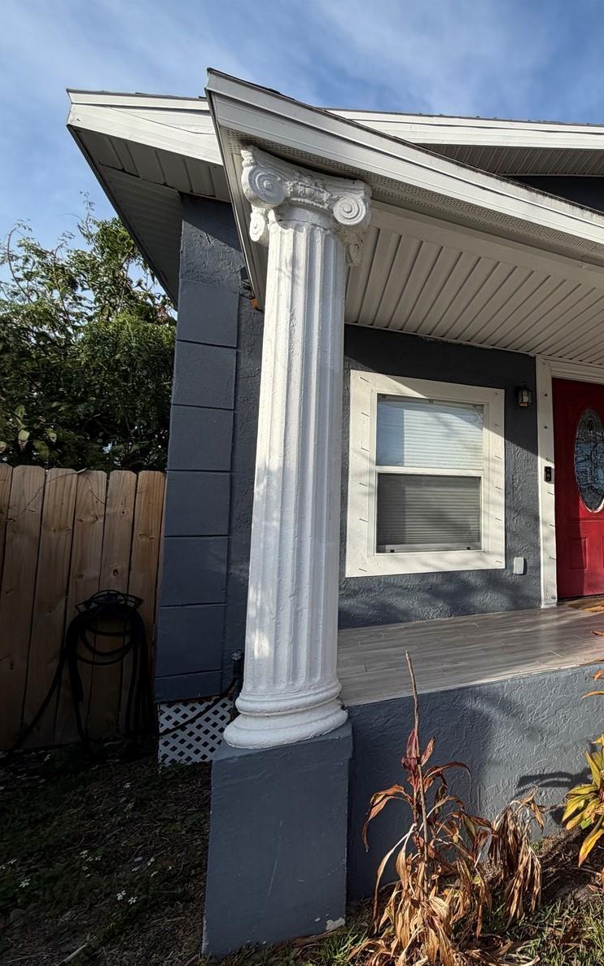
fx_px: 527
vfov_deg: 85.1
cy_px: 487
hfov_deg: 47.2
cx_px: 631
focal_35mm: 20
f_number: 2.2
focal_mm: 2.22
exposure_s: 1/770
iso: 32
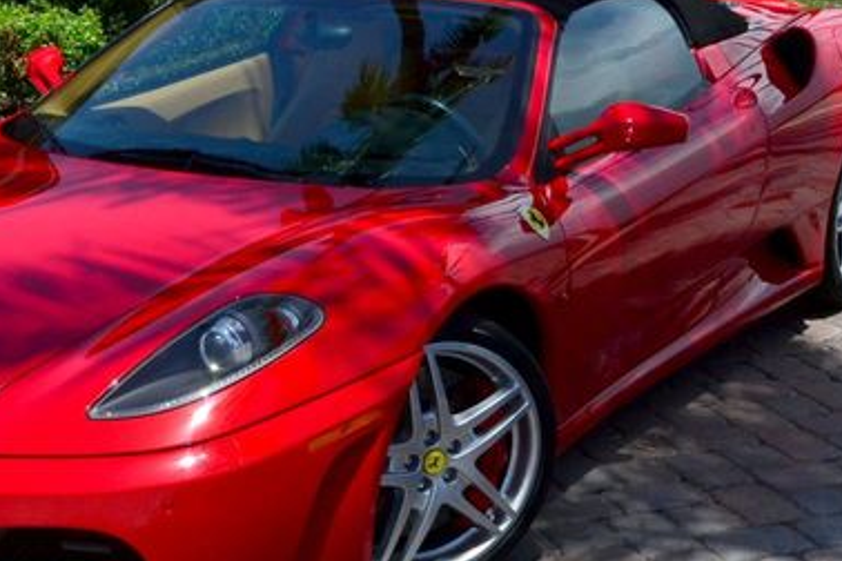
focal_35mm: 61
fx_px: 1427
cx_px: 263
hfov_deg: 32.5
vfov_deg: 22.3
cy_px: 255
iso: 800
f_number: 14
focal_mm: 24
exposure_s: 1/800
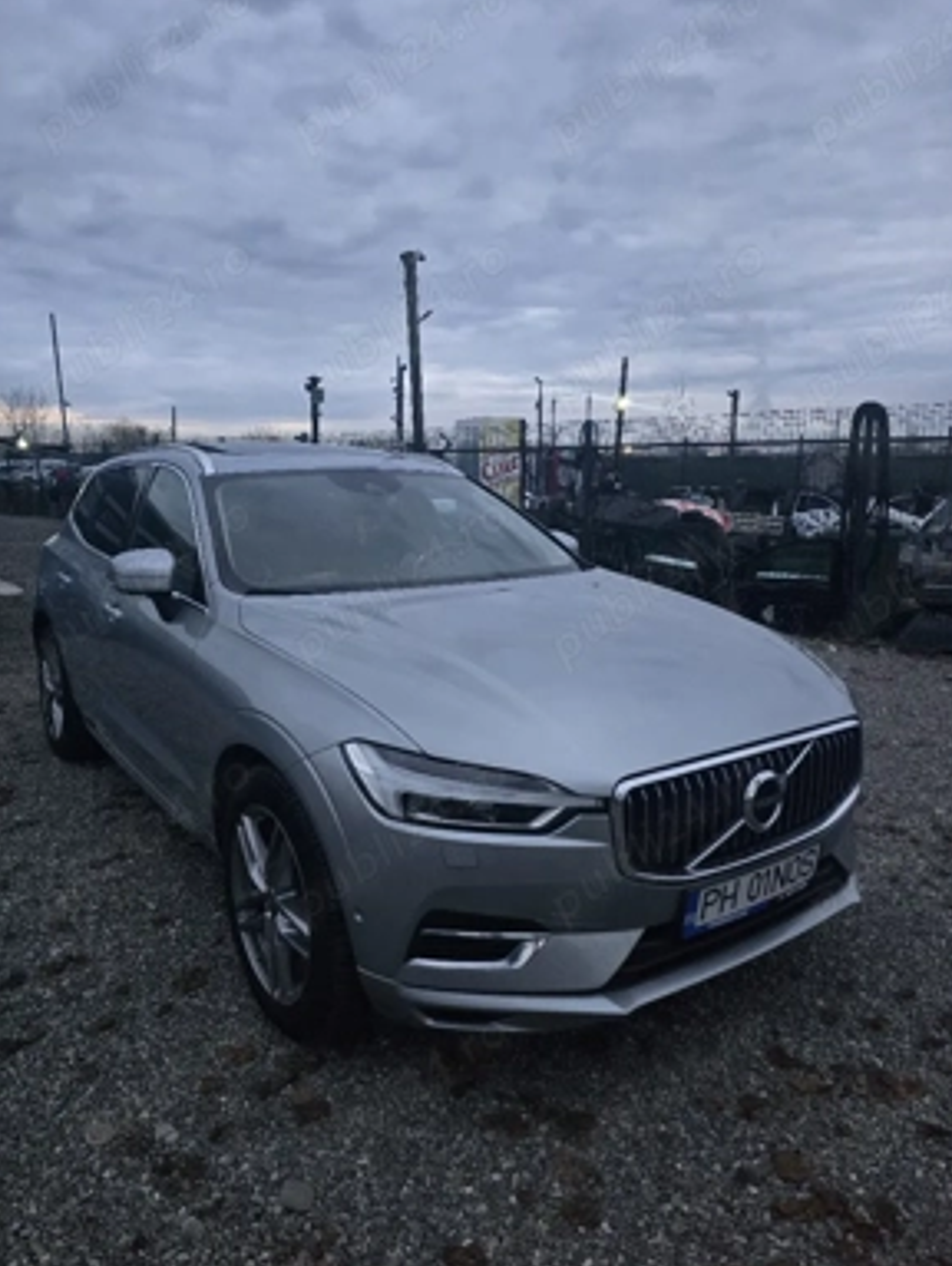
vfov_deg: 71.5
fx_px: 879
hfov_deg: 56.9
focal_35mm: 24
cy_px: 621
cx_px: 466
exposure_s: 1/101
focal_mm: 6.3
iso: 2000
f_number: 1.7
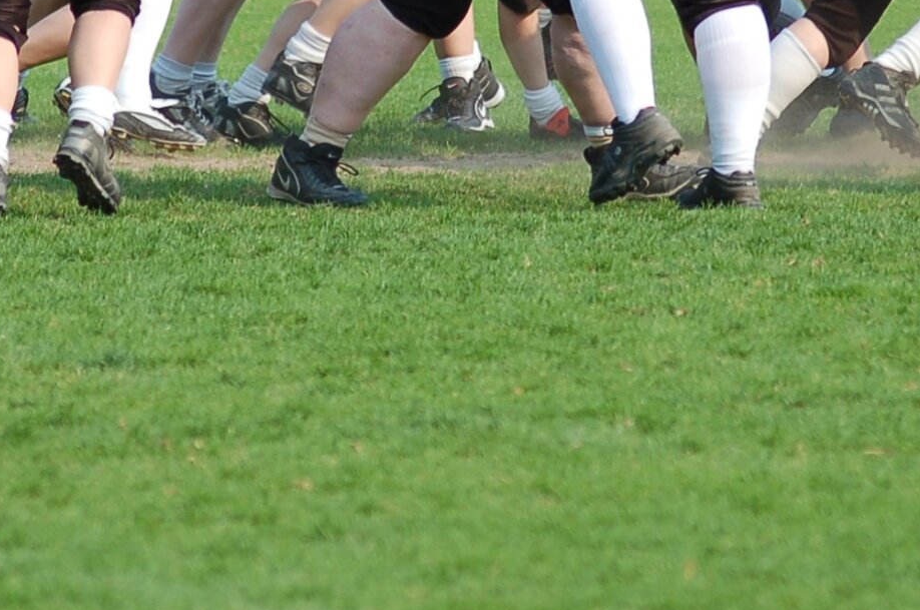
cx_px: 468
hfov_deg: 4.3
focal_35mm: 485
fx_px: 12380
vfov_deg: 2.8
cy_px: -106
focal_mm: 135
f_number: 4.5
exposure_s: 1/1000
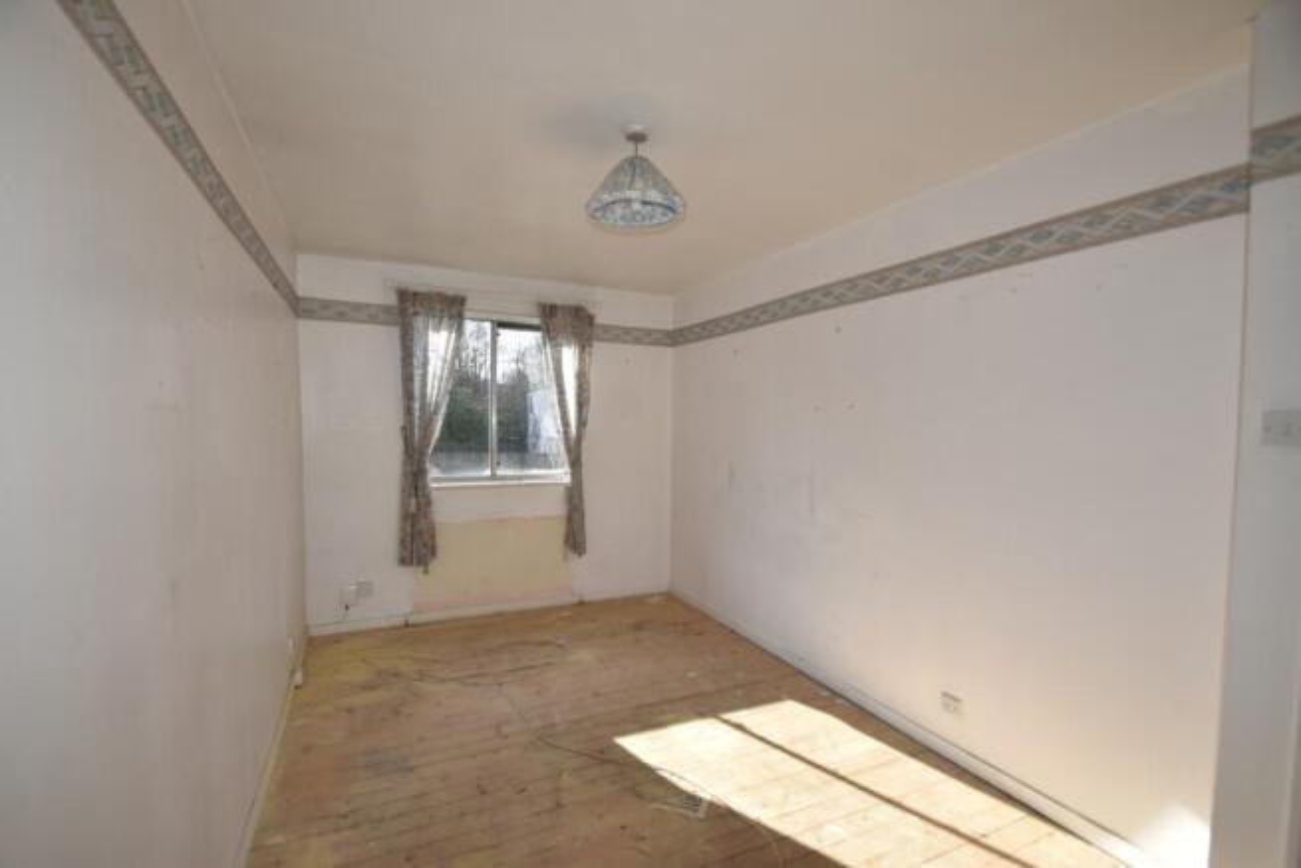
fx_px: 542
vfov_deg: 77.4
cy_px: 434
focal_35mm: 15
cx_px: 650
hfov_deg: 100.4
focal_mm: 10
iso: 100
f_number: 5
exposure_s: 1/200
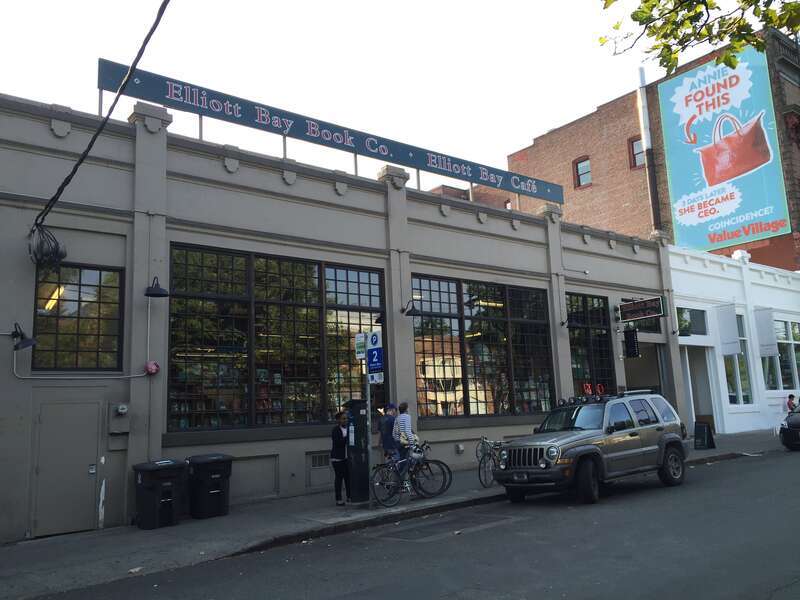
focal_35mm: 29
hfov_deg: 61.7
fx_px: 670
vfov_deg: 48.2
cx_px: 400
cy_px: 300
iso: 32
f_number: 2.2
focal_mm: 4.15
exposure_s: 1/366
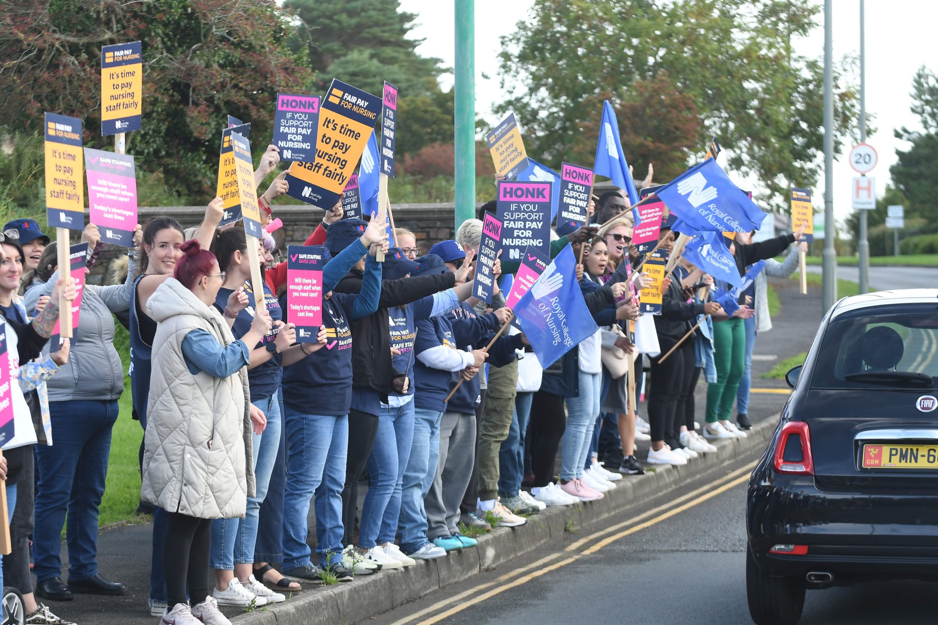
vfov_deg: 9.3
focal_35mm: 147
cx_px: 469
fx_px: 3830
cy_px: 312
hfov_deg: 14.0
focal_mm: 98
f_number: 7.1
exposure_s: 1/640
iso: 400
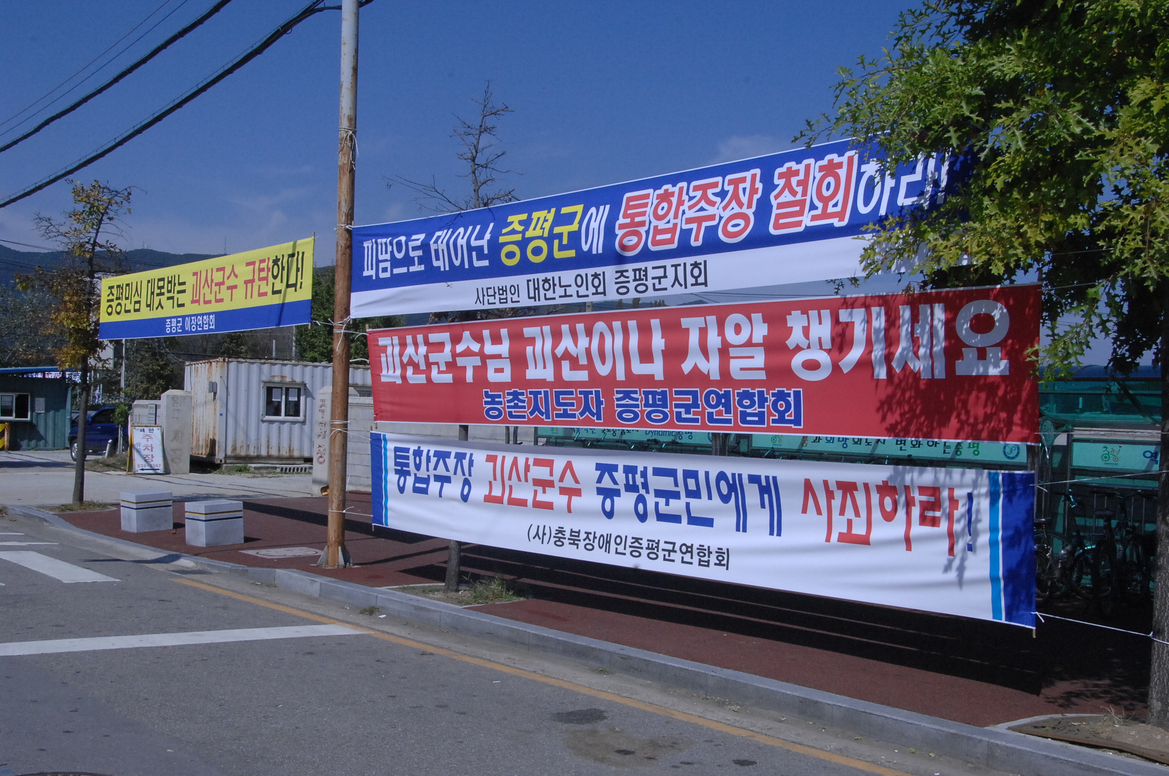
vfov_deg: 34.1
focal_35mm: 39
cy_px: 388
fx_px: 1265
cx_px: 584
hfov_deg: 49.6
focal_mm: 26
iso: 800
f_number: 15
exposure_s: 1/800
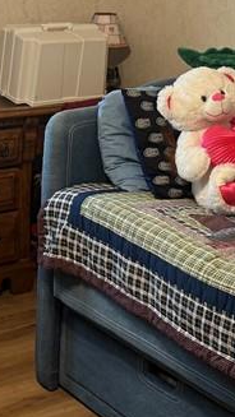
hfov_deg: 14.7
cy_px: 55
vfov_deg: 25.2
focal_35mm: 82
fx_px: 908
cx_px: 64
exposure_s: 1/60
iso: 250
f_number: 1.78
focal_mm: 6.76
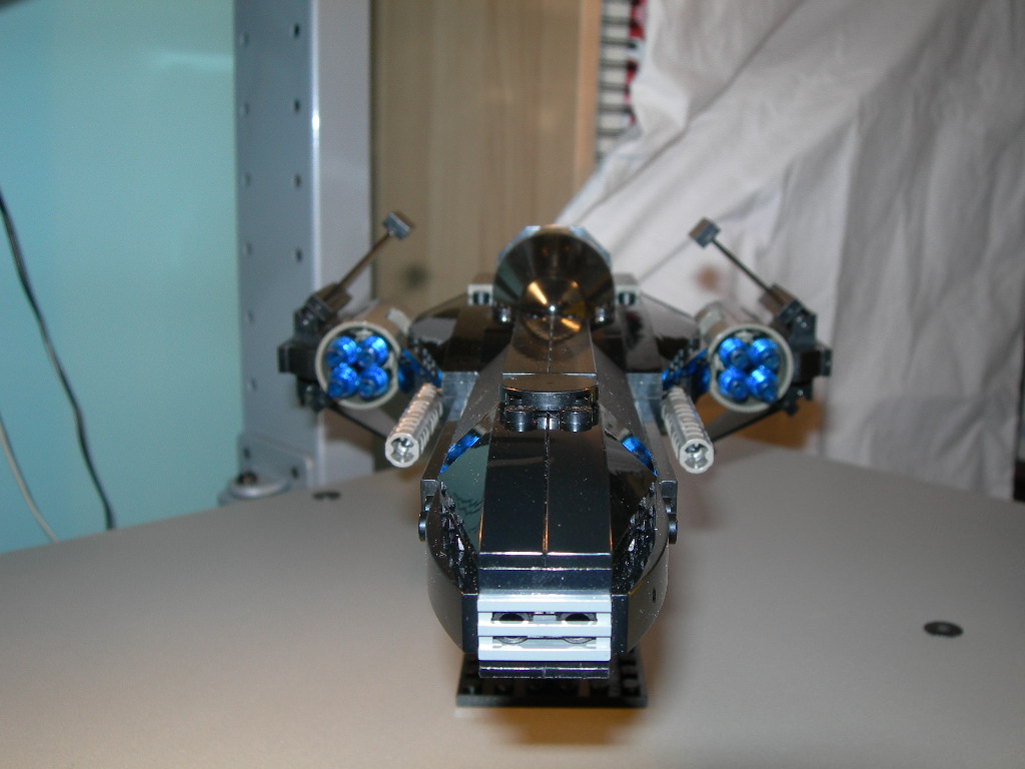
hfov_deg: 49.0
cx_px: 512
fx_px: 1125
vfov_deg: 37.7
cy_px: 384
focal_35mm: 38
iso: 50
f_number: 4.8
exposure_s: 1/60.1
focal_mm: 7.8
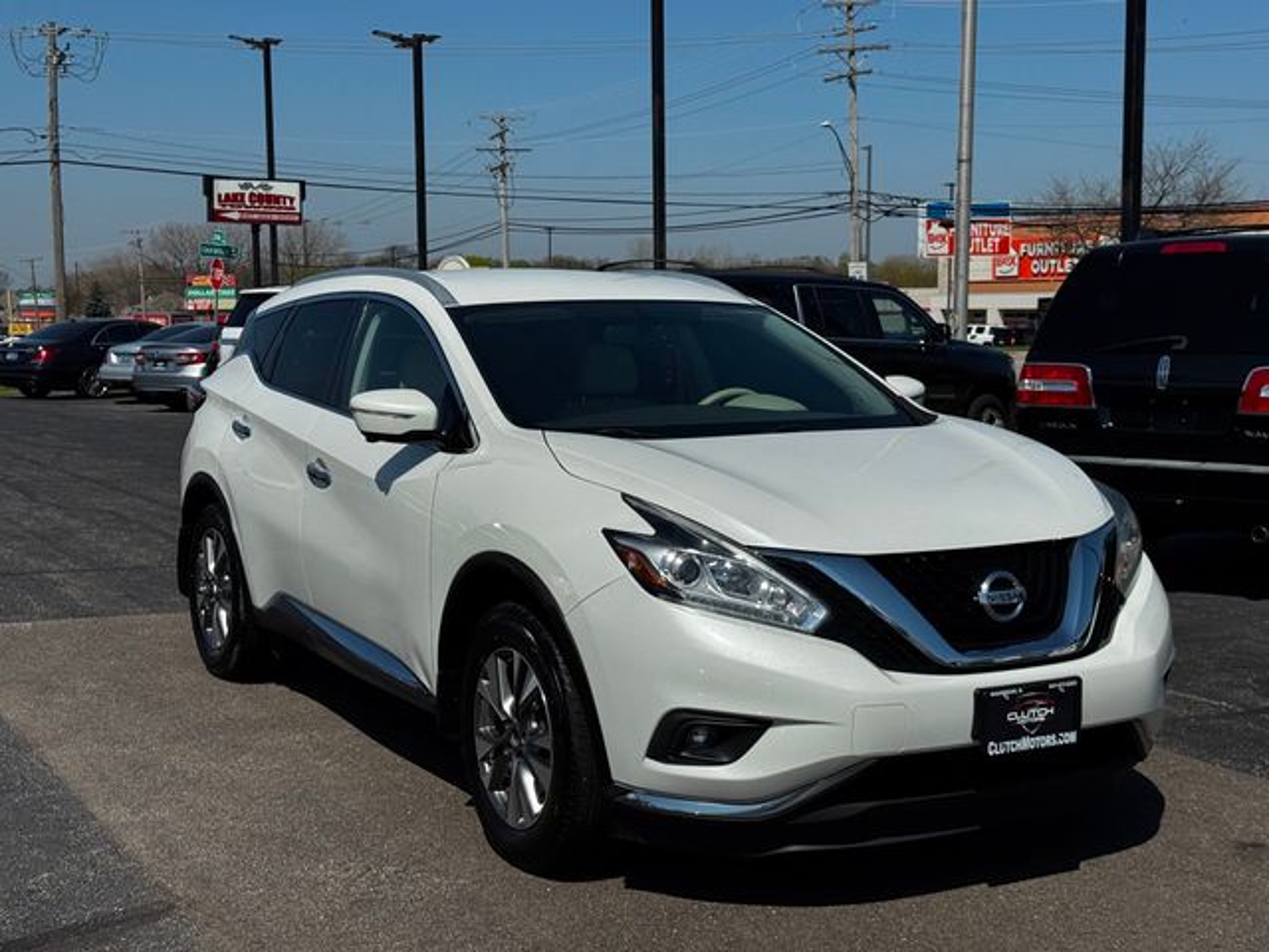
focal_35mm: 48
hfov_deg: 39.7
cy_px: 476
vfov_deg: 30.3
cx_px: 634
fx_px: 1760
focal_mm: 6.76
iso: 64
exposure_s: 1/12500
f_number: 1.78
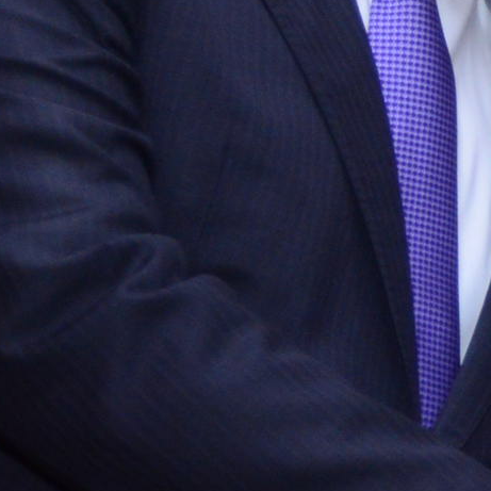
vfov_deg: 5.7
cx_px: 1164
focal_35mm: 305
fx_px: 4895
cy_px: 213
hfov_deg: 5.5
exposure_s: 1/125
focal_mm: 55
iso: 2500
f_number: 5
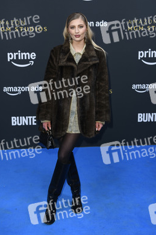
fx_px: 254
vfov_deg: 49.6
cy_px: 120
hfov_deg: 34.1
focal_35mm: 39
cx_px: 76
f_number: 4
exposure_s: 1/500
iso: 400
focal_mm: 38
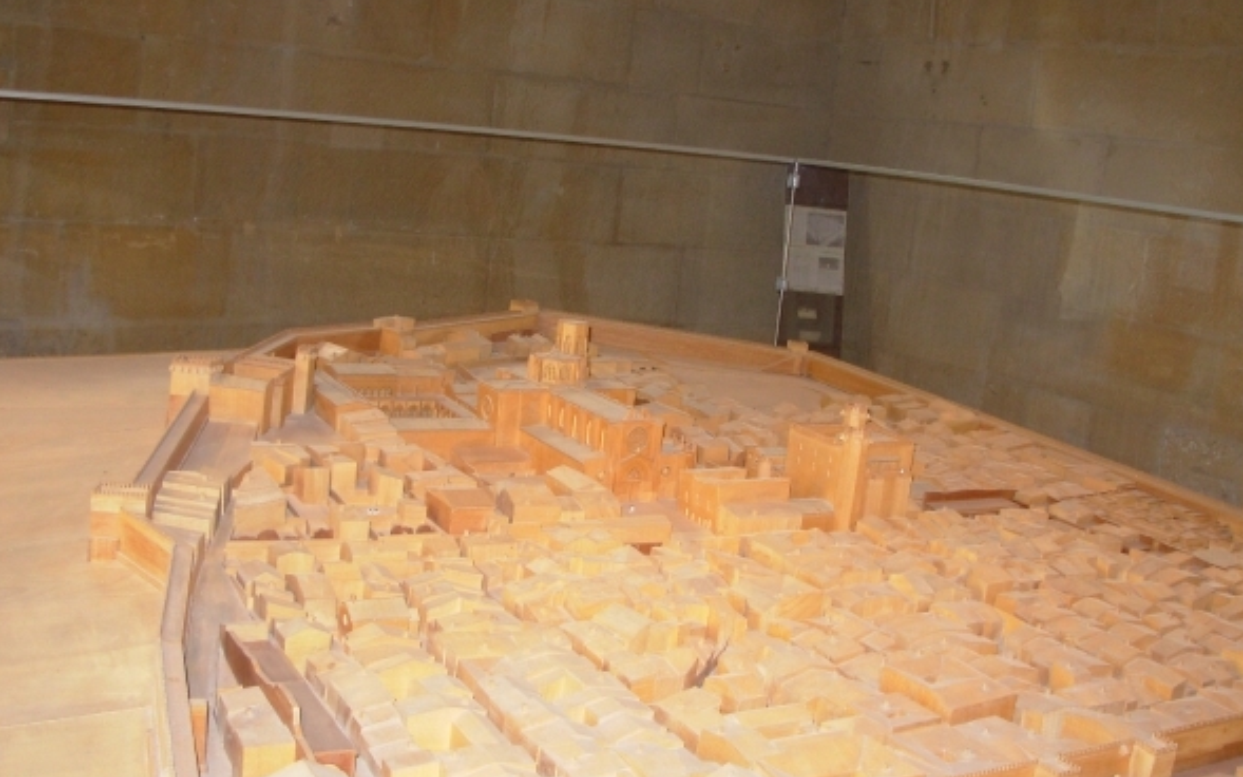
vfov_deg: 31.2
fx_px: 1389
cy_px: 361
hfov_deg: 48.2
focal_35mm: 41
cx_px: 614
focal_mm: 6.3
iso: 75
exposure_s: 1/47.9
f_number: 2.9
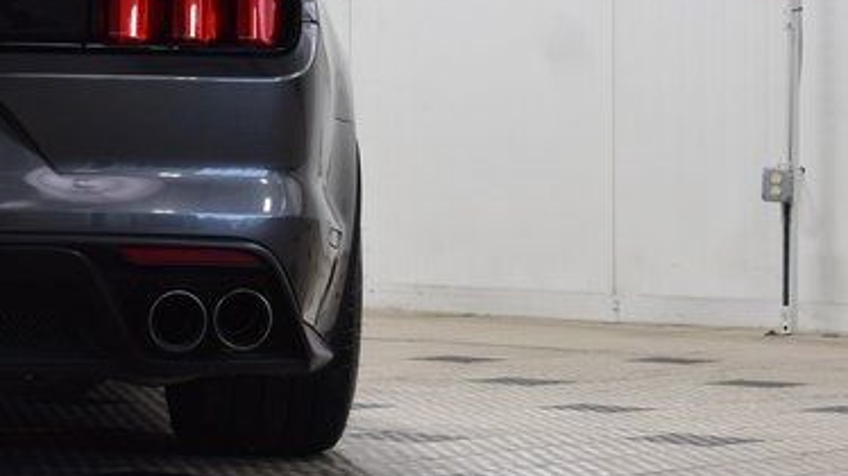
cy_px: 124
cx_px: -163
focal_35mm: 155
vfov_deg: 7.8
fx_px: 3484
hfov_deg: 13.5
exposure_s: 1/15
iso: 400
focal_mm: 36
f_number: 6.3
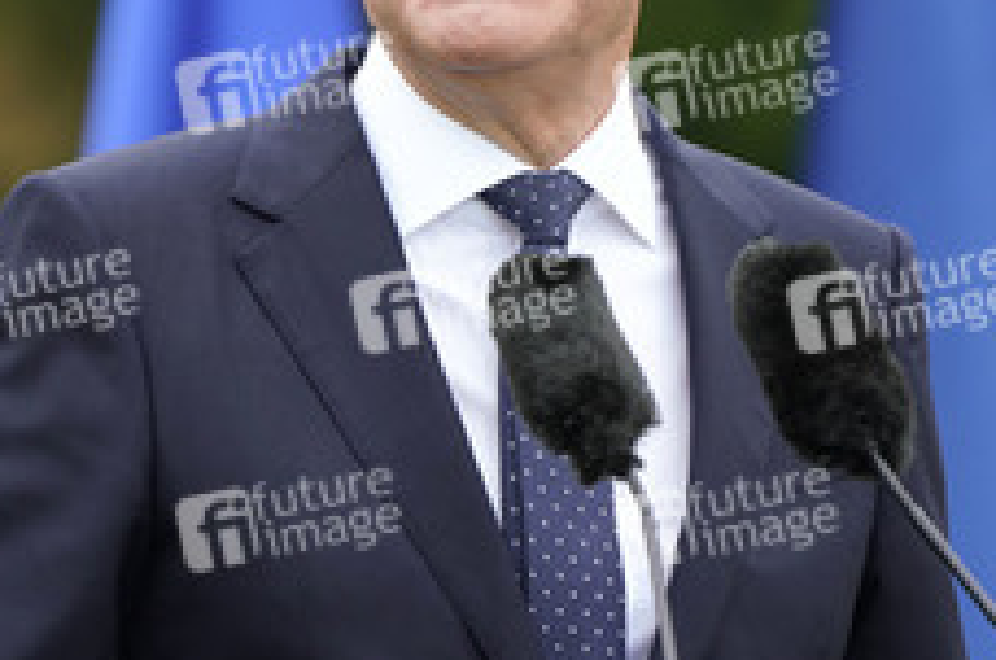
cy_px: 192
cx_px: 347
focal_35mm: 709
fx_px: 19575
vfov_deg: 1.9
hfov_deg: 2.9
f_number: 5.6
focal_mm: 358
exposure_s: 1/800
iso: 1600
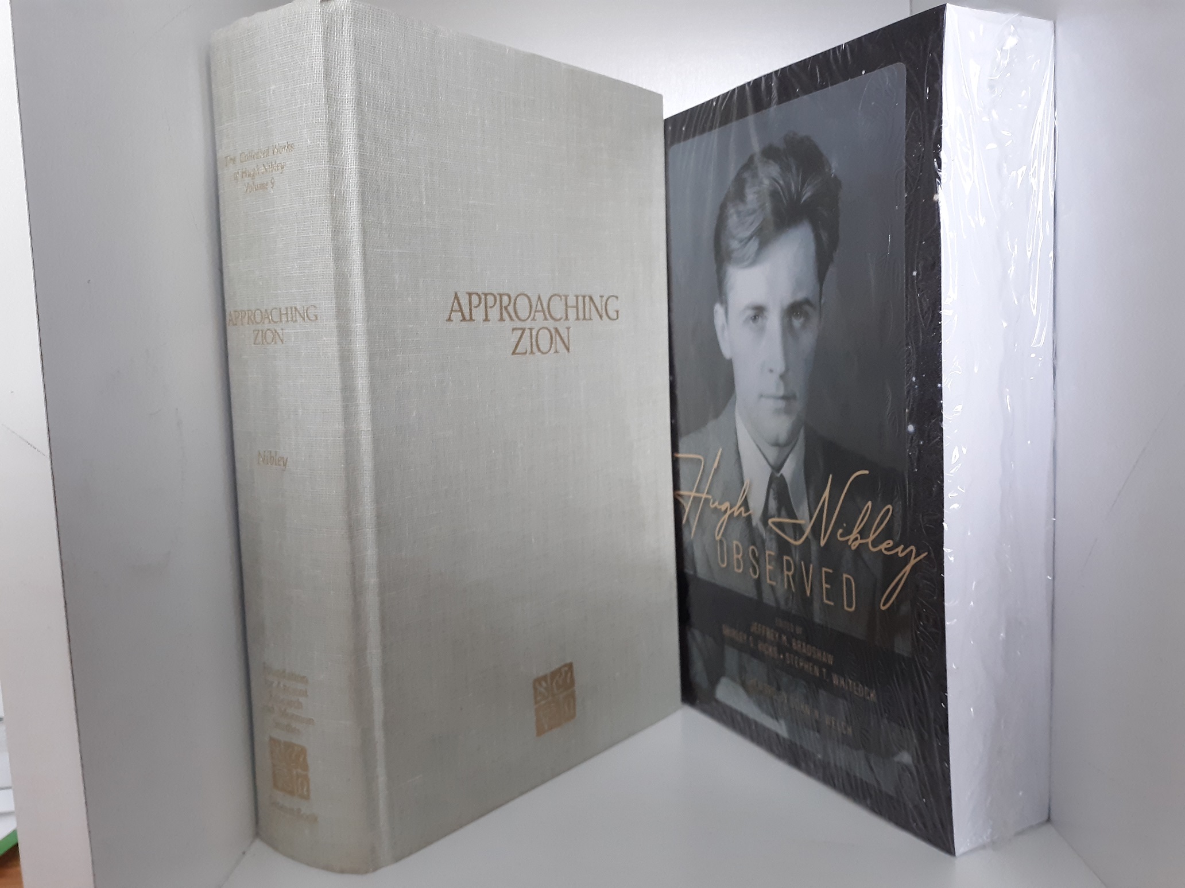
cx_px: 592
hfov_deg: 63.4
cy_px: 444
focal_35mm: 28
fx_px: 959
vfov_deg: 49.7
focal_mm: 3.7
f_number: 1.7
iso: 160
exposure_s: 1/40
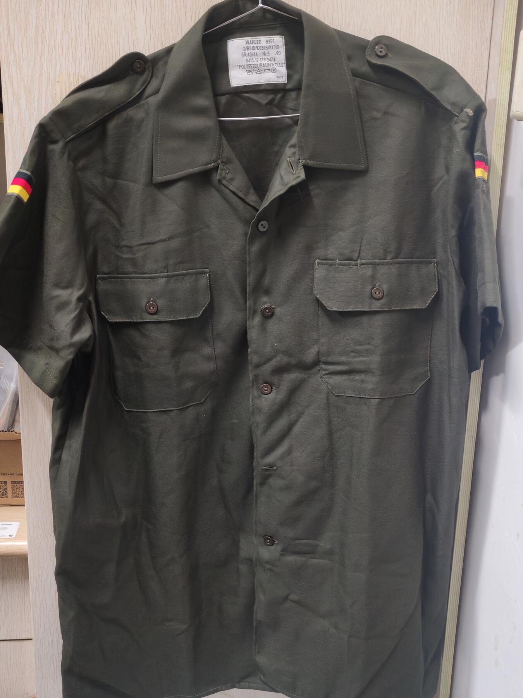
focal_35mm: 40
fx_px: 806
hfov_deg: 36.0
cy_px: 349
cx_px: 262
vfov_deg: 46.8
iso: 800
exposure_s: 1/20
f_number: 1.95
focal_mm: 5.52
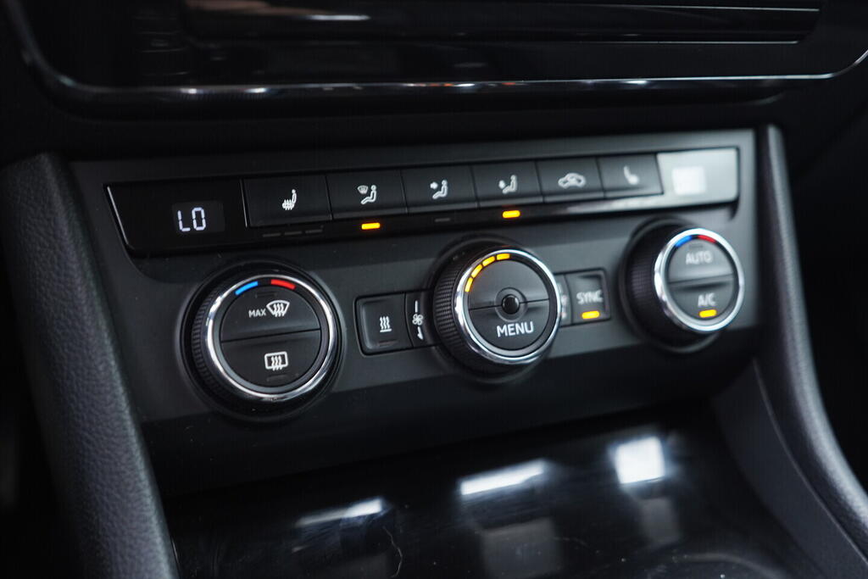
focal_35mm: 36
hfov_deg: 53.1
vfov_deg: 36.9
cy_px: 290
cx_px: 434
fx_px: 868
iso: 800
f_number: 2.8
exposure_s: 1/40
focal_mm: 24
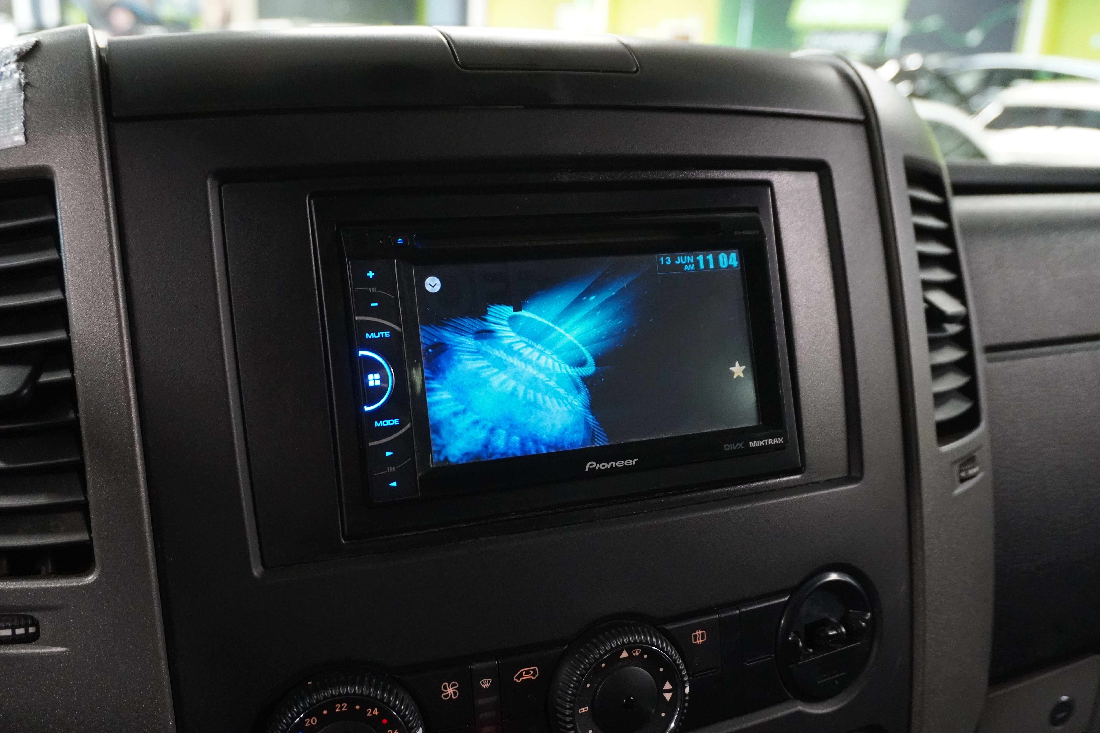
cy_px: 366
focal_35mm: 32
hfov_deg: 59.5
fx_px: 962
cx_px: 550
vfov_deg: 41.7
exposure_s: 1/60
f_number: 4
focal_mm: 21
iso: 4000
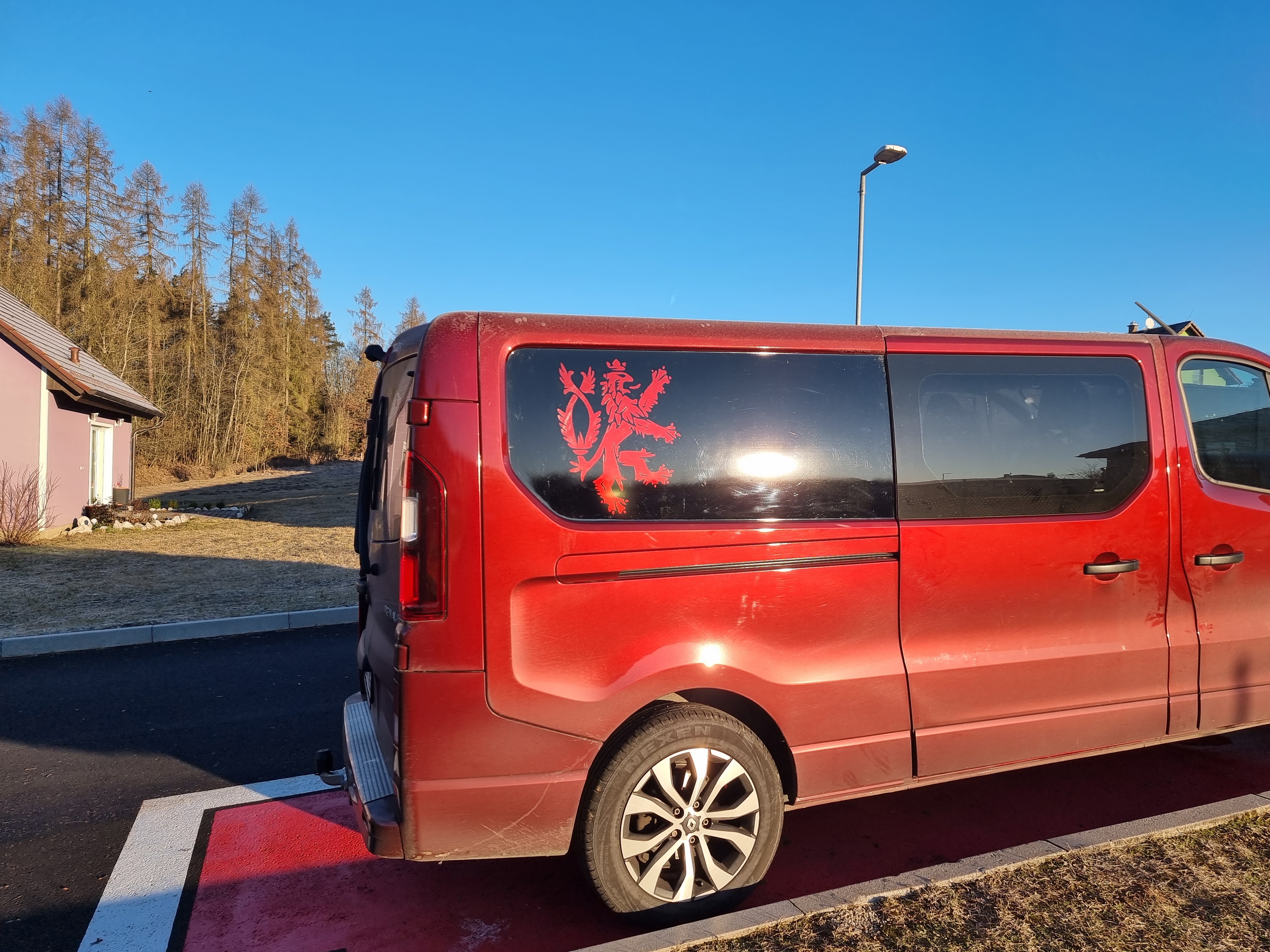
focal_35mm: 26
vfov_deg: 53.1
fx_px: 954
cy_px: 464
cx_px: 684
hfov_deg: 67.2
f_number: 1.8
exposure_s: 1/404
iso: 50
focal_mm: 6.7
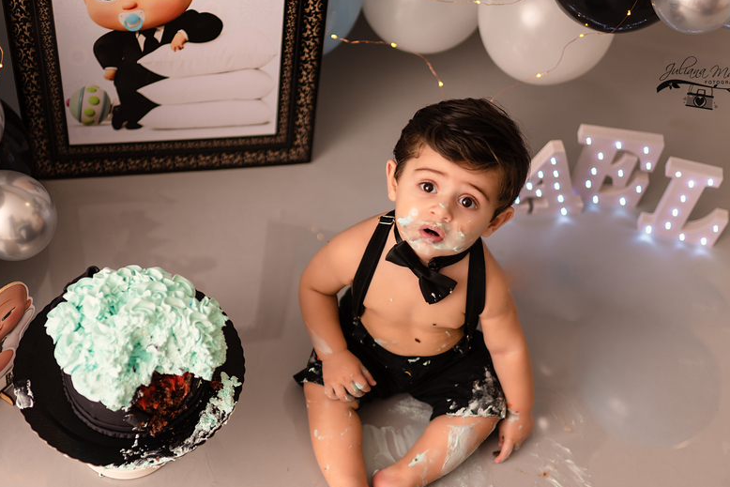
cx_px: 332
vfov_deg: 25.0
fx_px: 1095
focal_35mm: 54
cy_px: 291
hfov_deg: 36.8
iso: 100
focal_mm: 35
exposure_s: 1/250
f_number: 1.4
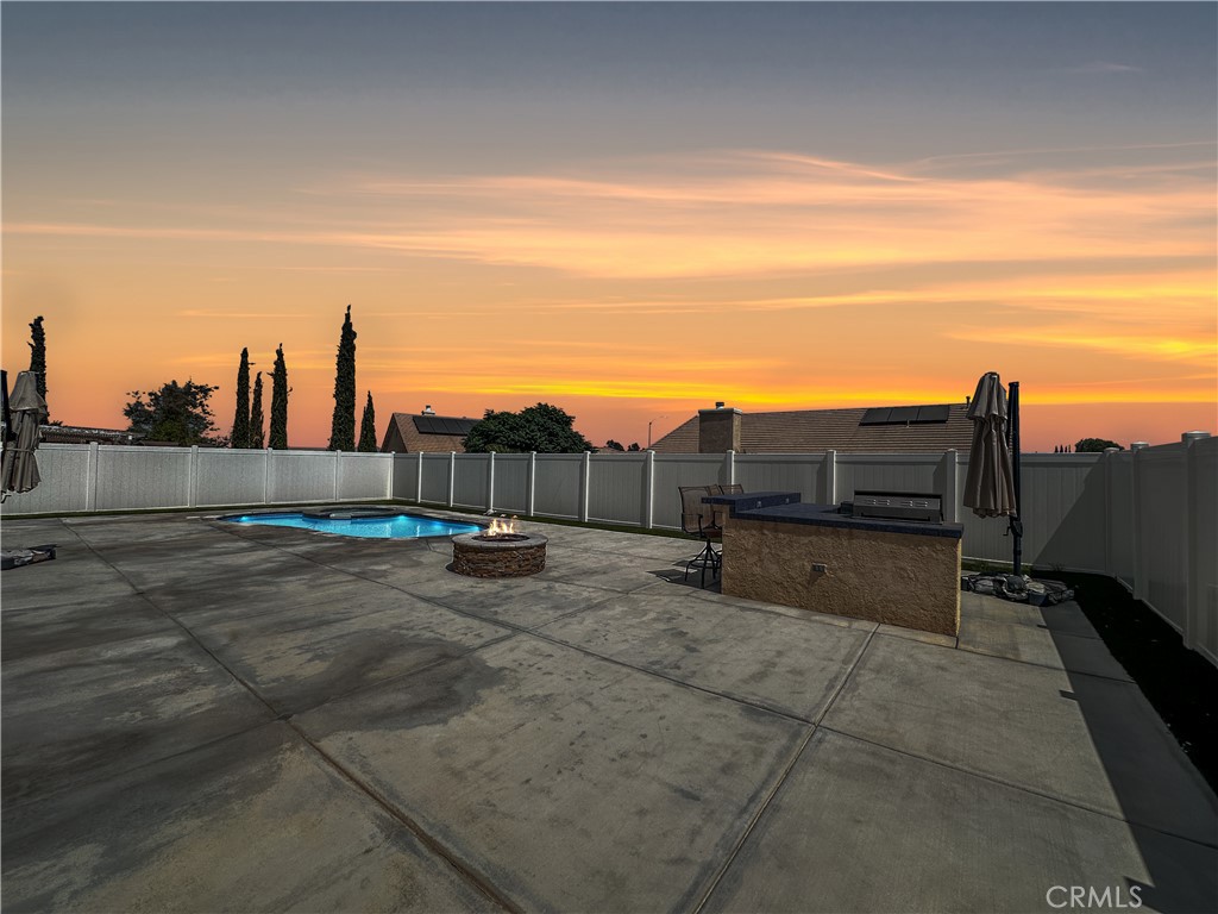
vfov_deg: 85.7
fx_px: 493
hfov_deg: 102.1
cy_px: 457
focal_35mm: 14
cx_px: 609
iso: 50
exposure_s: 1/5800
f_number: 2.2
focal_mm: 2.22
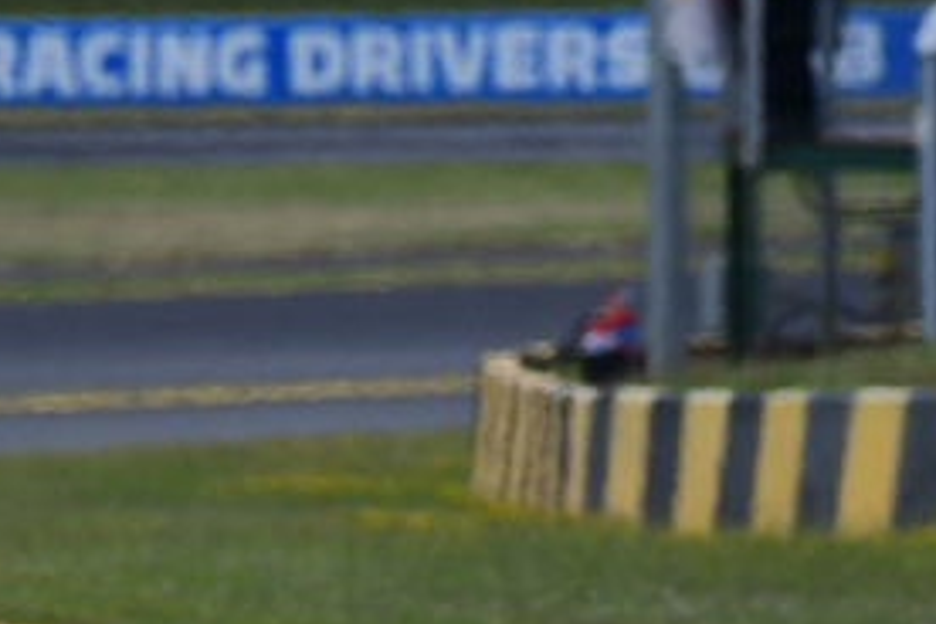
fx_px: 56572
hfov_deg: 0.9
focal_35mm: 2176
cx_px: 434
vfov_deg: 0.6
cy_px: 858
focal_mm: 500
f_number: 13
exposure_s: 1/640
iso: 640
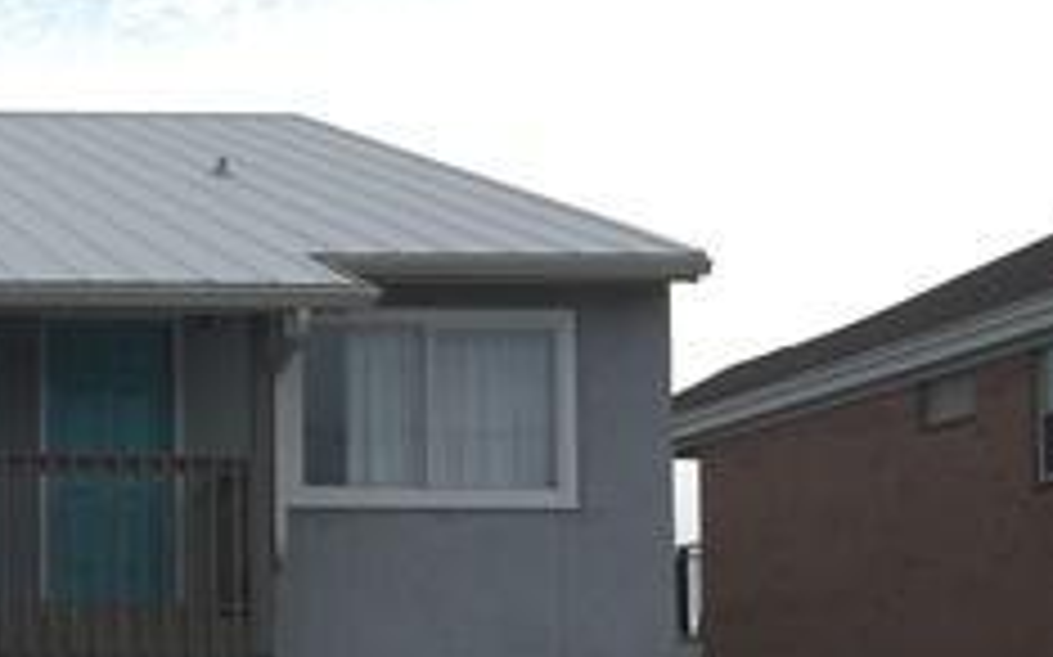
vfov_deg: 12.3
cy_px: 608
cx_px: -608
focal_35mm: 105
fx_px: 3012
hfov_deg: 17.5
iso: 32
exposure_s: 1/2475
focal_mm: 4.15
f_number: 2.2
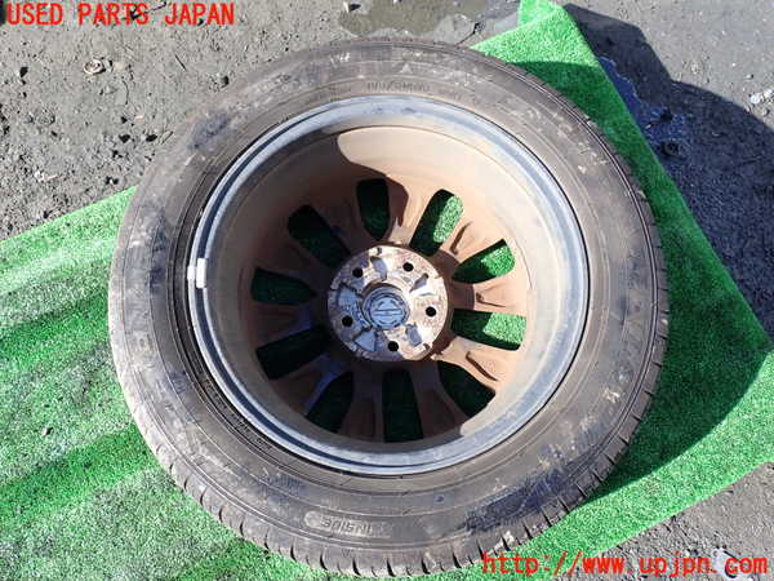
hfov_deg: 60.0
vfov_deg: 46.8
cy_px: 290
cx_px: 387
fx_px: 671
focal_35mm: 30
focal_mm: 5.4
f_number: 3.2
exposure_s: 1/250
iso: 100
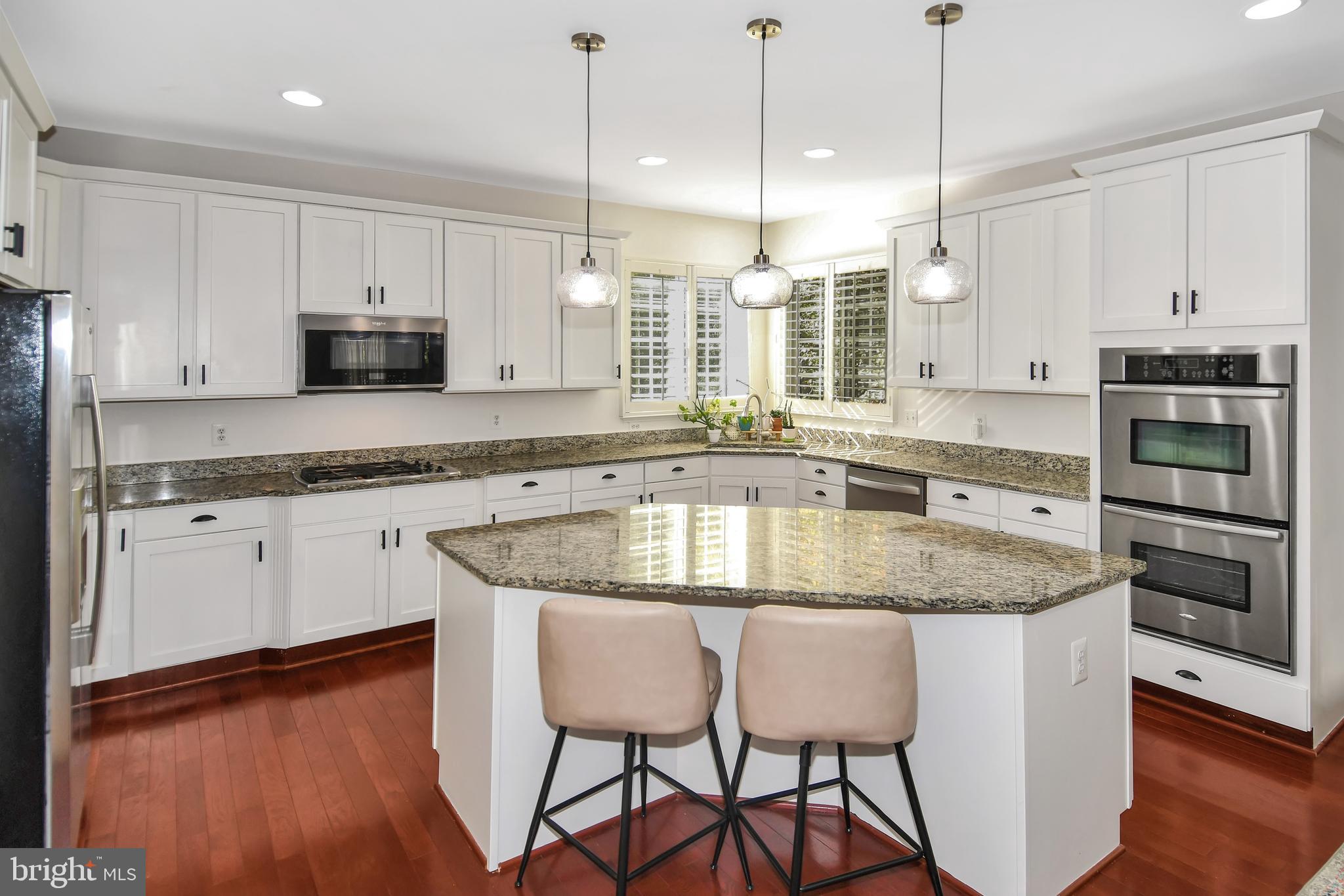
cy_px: 448
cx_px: 672
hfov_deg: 90.0
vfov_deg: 67.4
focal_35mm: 18
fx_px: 672
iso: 200
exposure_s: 1/80
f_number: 4.5
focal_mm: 12
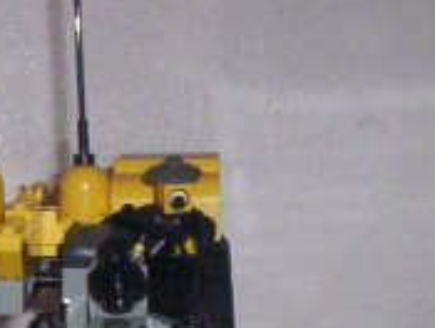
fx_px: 2229
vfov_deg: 8.4
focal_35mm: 177
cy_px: 283
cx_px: 65
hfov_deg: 11.1
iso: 140
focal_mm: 4.99
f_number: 4.5
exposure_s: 1/60
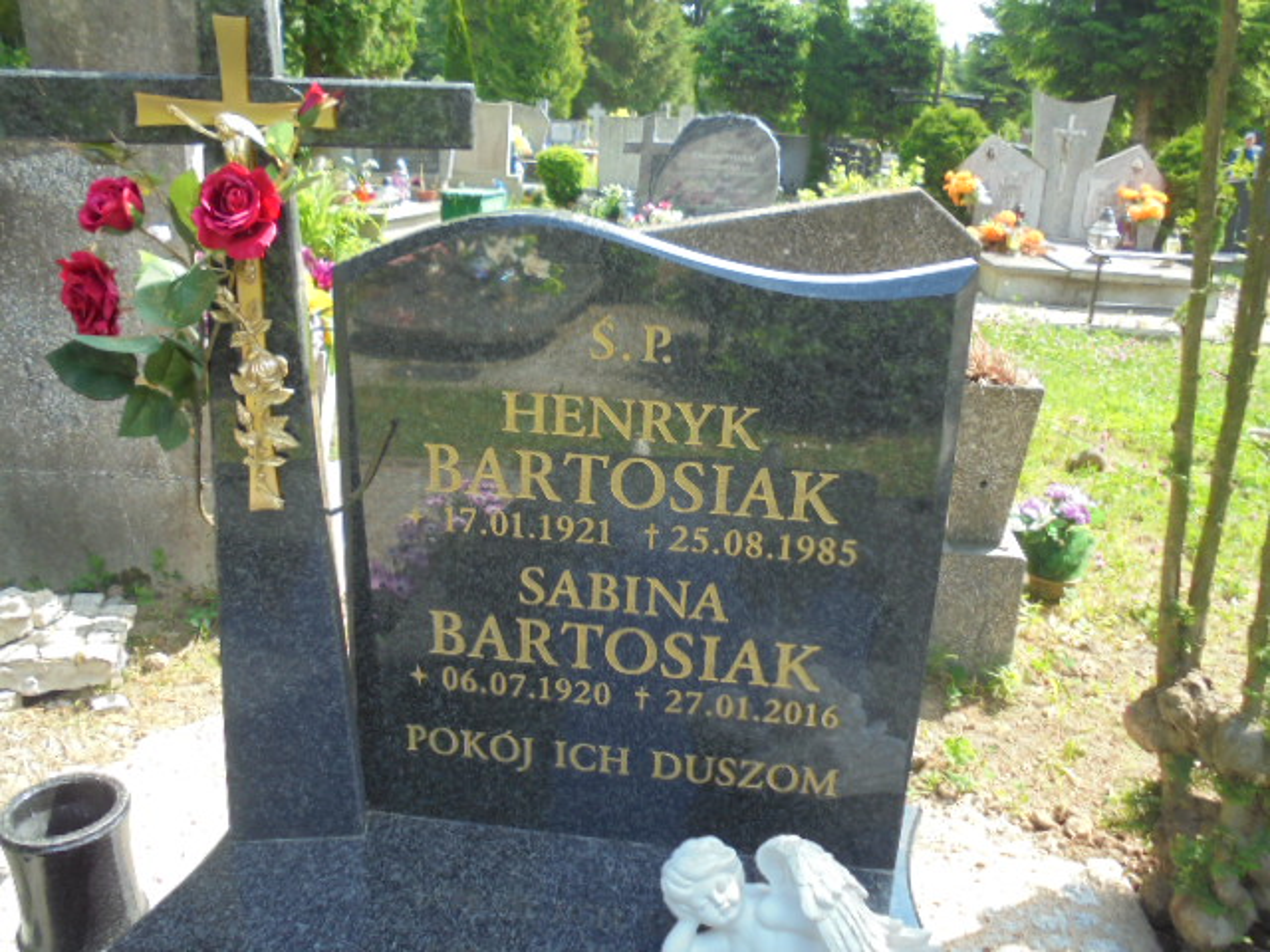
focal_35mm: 29
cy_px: 476
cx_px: 635
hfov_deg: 61.7
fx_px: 1064
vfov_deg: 48.2
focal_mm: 5.3
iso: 100
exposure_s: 1/160
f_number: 3.7
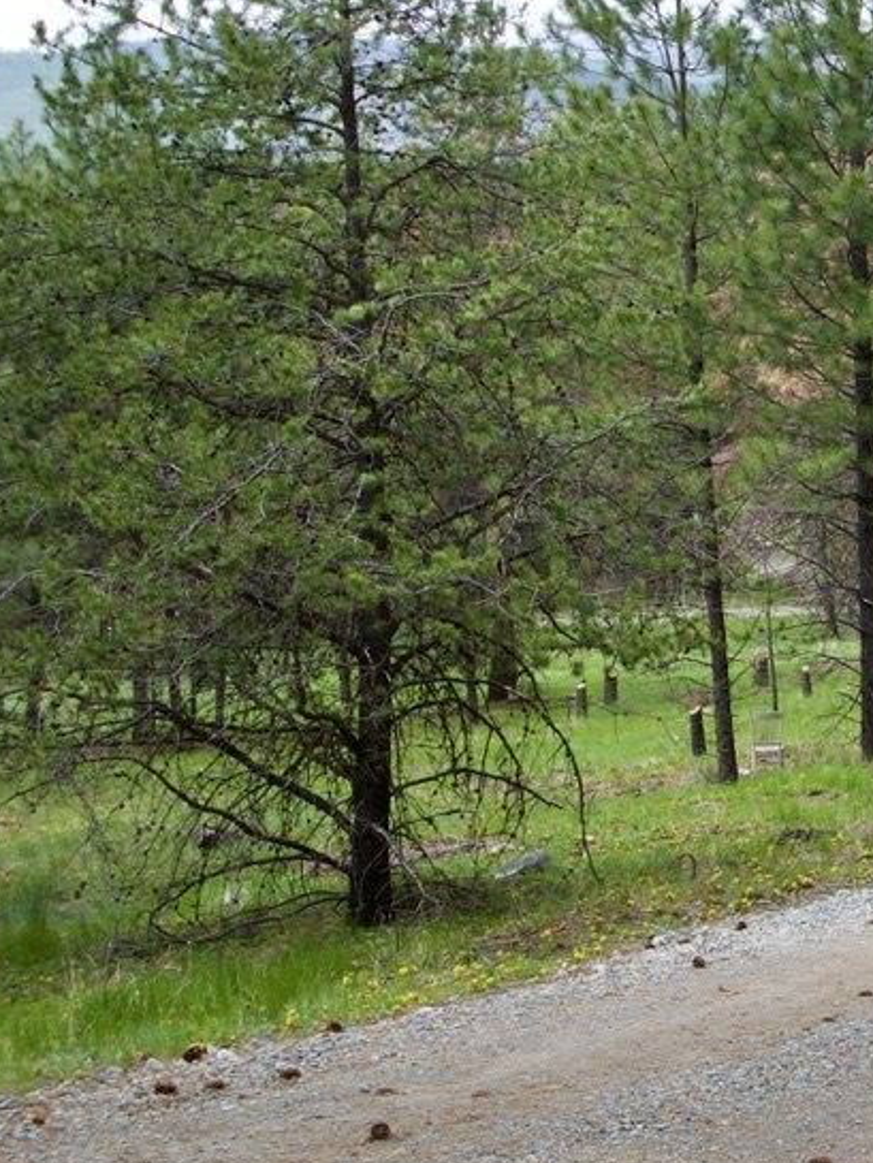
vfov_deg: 28.1
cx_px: 1036
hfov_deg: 20.0
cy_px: 475
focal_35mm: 69
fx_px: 2319
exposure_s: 1/250
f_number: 8
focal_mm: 24
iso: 200
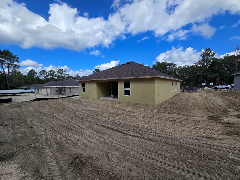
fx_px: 90
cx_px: 120
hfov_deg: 106.2
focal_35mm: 13
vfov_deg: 89.9
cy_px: 90
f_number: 2.2
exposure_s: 1/2558
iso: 50
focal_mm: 2.2
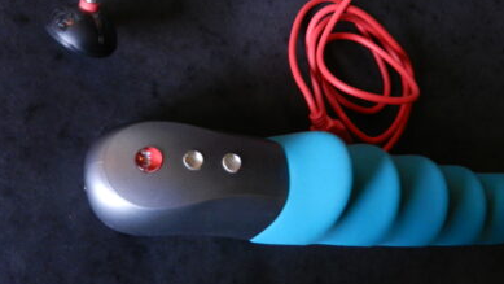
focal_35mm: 37
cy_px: 104
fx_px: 495
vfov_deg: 31.8
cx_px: 254
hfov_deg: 54.0
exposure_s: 1/15
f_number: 3.8
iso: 800
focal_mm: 5.9
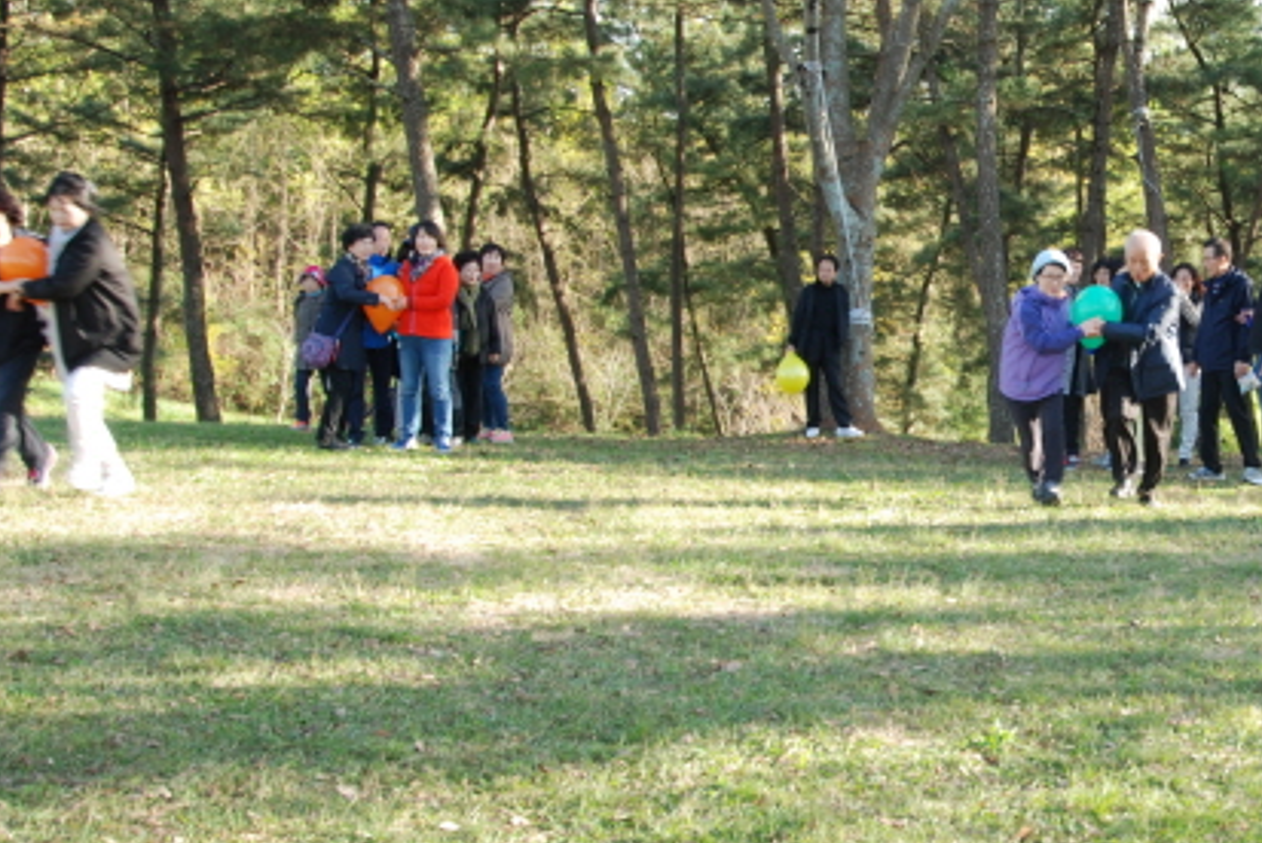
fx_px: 2140
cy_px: 388
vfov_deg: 22.3
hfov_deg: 31.7
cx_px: 1063
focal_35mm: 61
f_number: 5.6
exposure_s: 1/50
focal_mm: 24
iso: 200
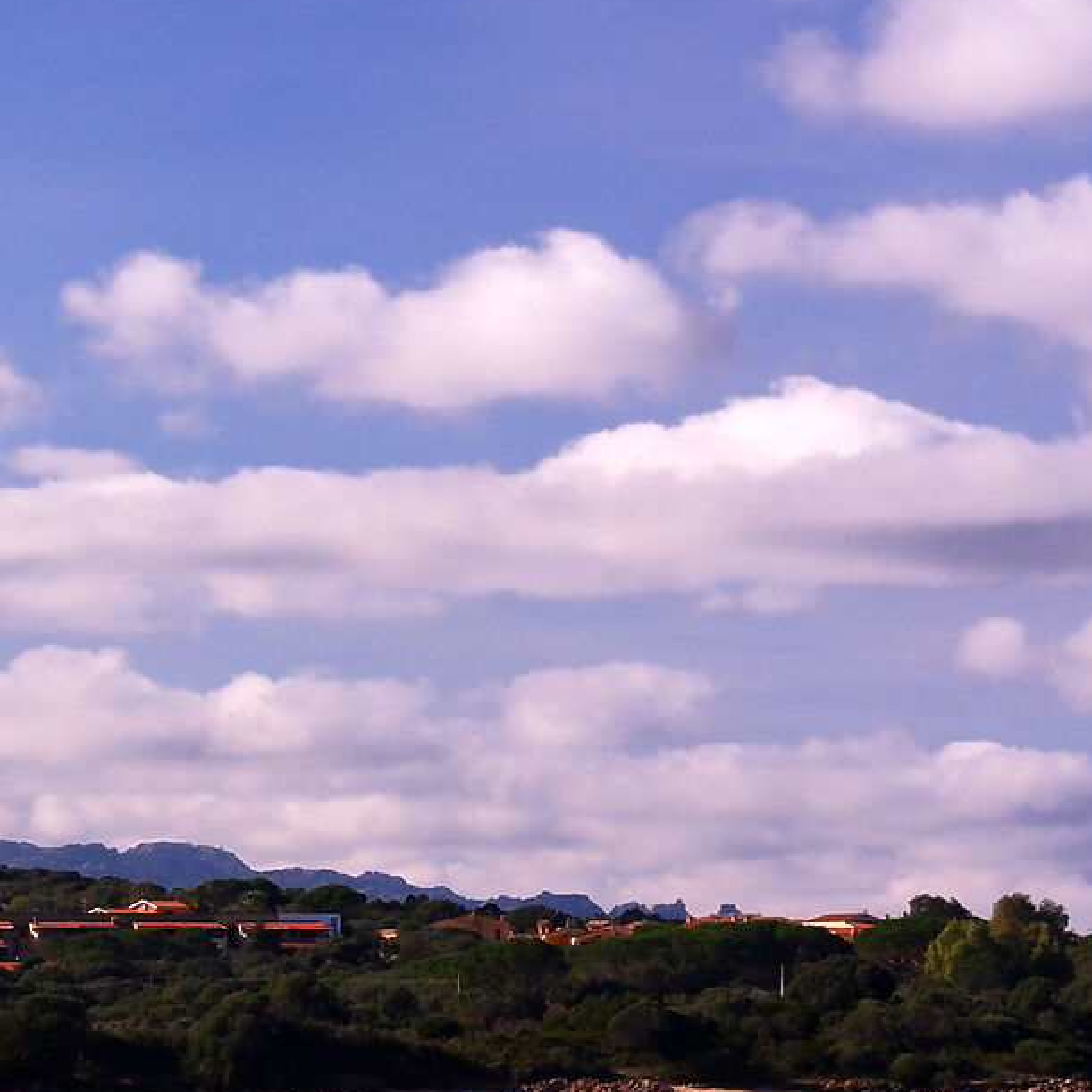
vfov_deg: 9.8
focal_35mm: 177
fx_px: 6317
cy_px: 1174
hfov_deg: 9.6
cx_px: -572
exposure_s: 1/350
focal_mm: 35
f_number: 8
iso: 200
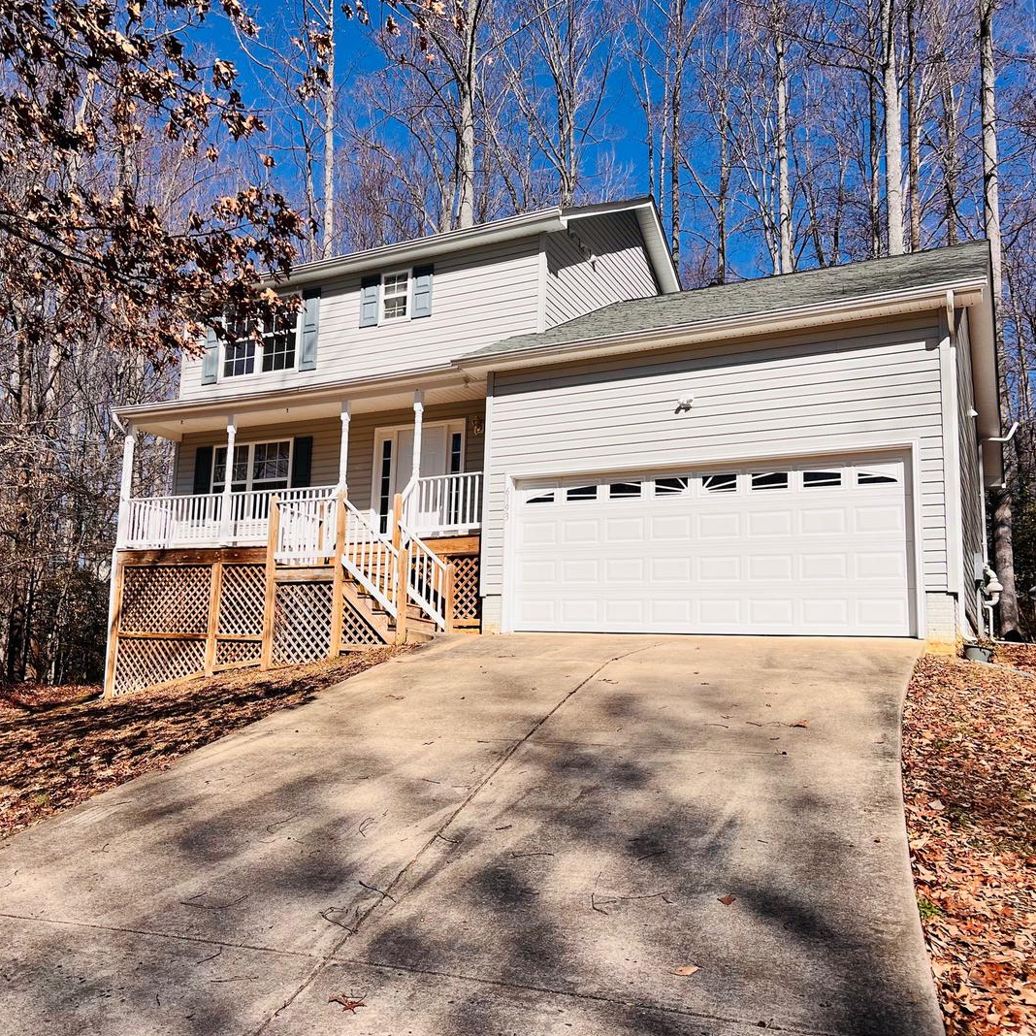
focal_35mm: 31
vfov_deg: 52.5
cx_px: 375
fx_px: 1050
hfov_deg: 51.9
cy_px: 521
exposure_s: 1/6211
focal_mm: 5.7
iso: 50
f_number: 1.5
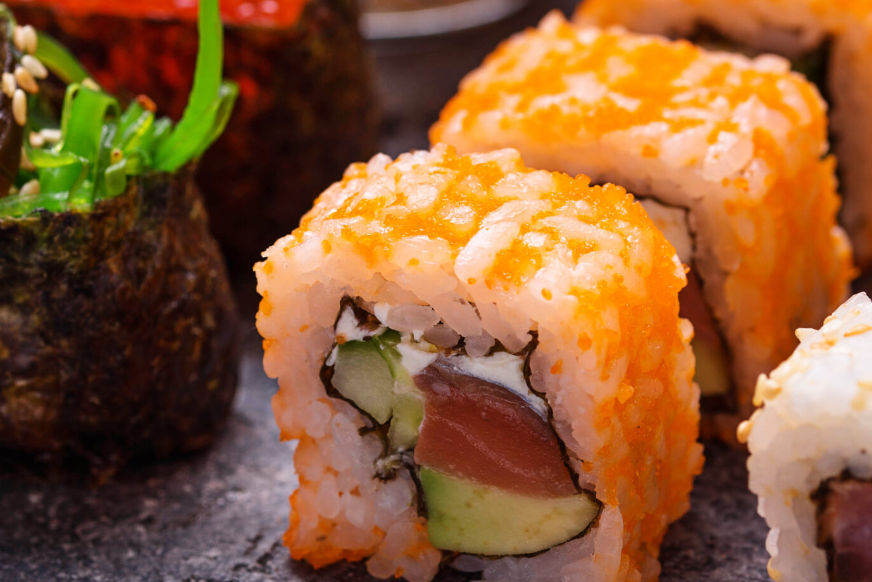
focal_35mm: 195
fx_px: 4725
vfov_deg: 7.1
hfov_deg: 10.5
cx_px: 391
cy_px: 292
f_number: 9
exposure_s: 1/100
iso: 100
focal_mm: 105
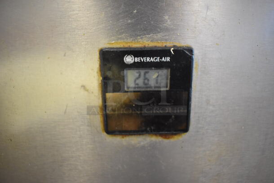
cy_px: 92
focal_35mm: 27
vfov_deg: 48.0
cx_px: 137
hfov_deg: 67.3
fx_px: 206
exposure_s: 1/60
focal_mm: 18
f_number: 4
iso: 2500
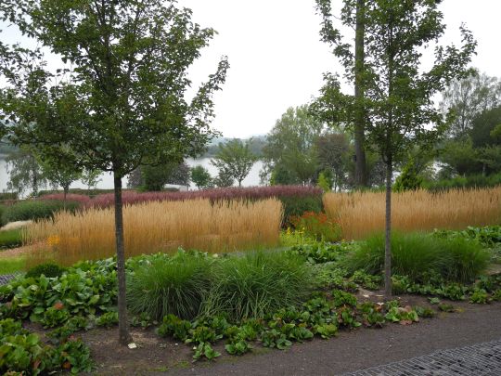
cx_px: 250
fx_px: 593
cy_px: 188
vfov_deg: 35.1
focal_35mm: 41
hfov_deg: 45.8
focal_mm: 8.8
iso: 100
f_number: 3.2
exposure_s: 1/200
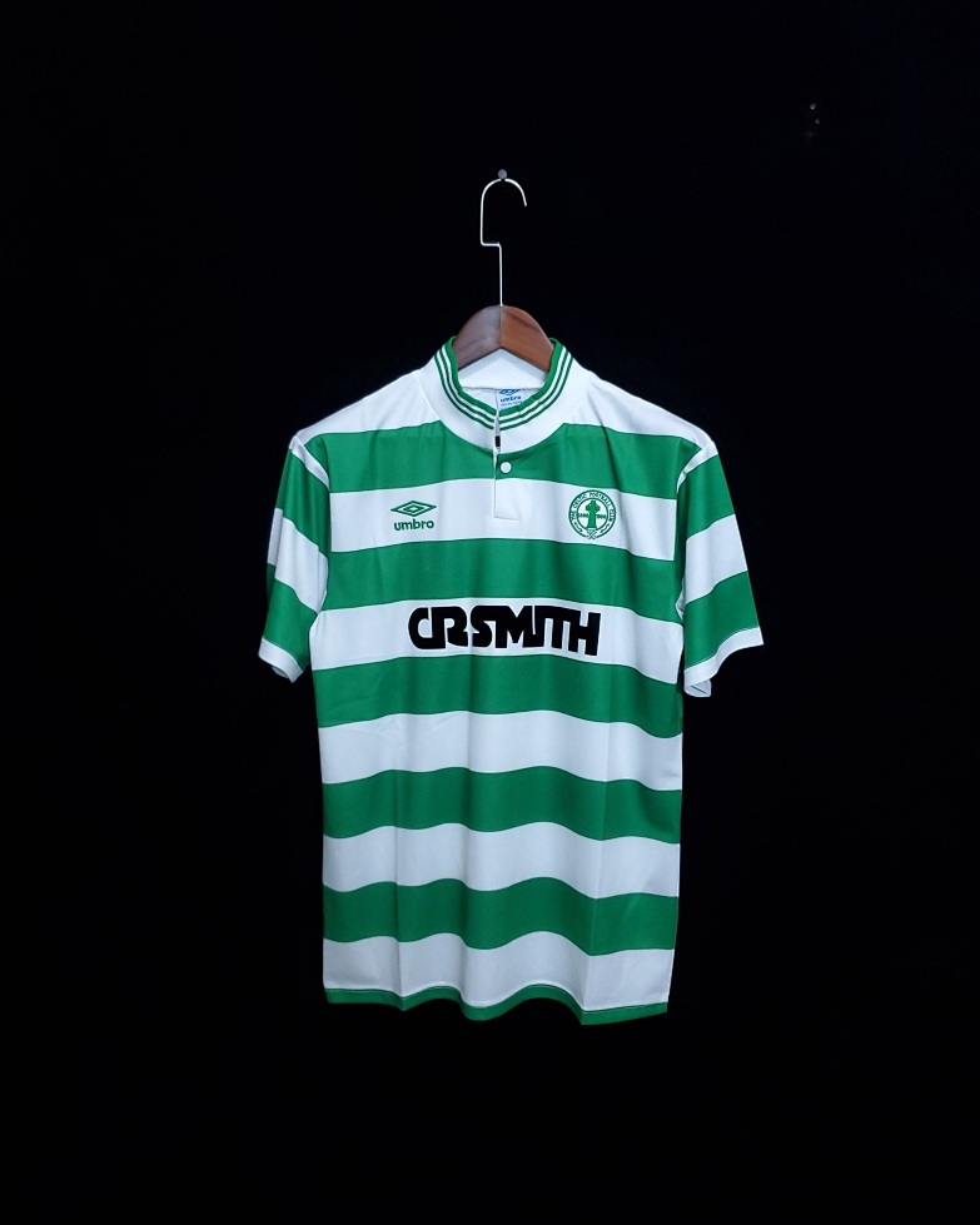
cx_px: 506
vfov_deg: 62.2
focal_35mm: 28
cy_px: 633
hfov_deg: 51.5
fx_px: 1015
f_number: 1.5
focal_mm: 4.3
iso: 200
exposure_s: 1/30
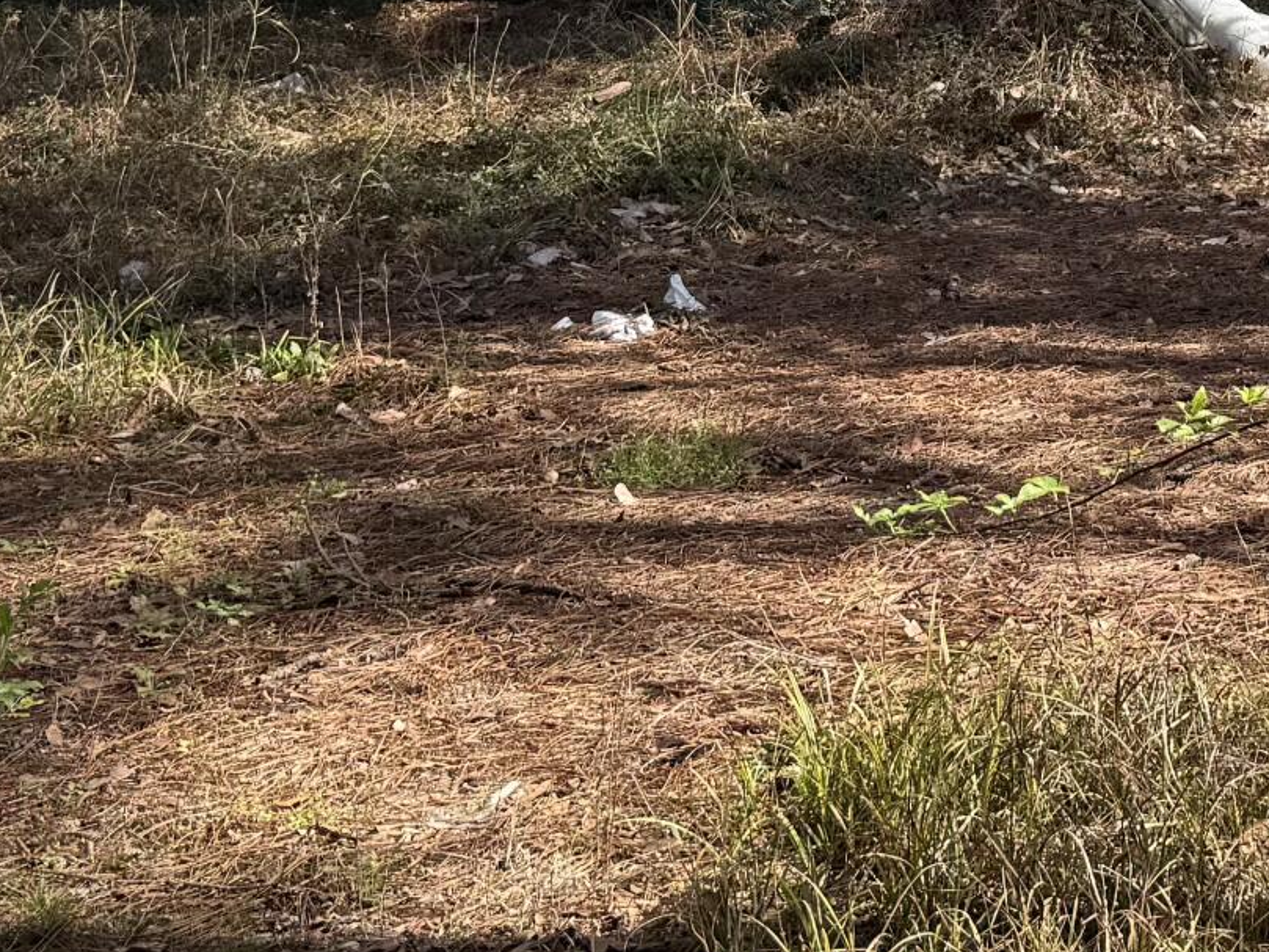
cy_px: -149
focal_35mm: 89
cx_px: 1368
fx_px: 3263
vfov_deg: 16.0
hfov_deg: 21.0
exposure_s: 1/849
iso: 80
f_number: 1.78
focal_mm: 6.76
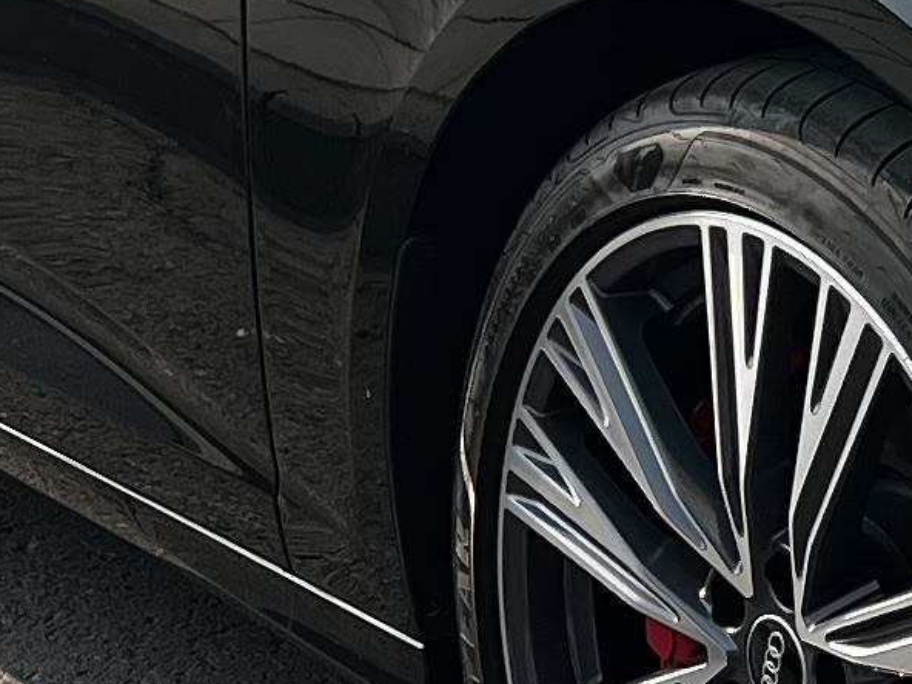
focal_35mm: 177
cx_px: 1276
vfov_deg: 8.2
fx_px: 4663
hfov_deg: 10.8
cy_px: -356
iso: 50
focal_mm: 5.1
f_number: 1.6
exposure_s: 1/1355
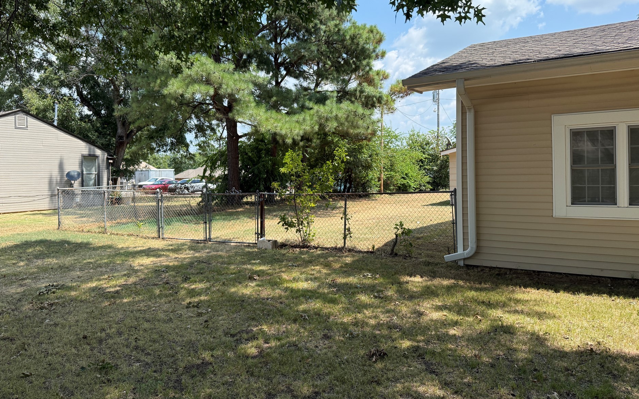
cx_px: 321
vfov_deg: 47.5
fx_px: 453
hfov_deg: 70.4
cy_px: 175
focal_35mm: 26
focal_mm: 6.76
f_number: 1.78
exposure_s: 1/2703
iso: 100
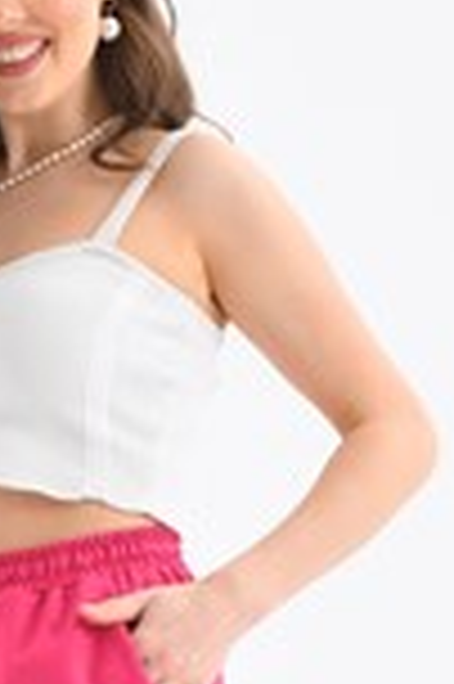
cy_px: 886
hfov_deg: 6.7
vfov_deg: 9.8
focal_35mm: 206
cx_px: 171
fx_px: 3905
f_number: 6.3
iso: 160
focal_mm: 55
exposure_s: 1/125
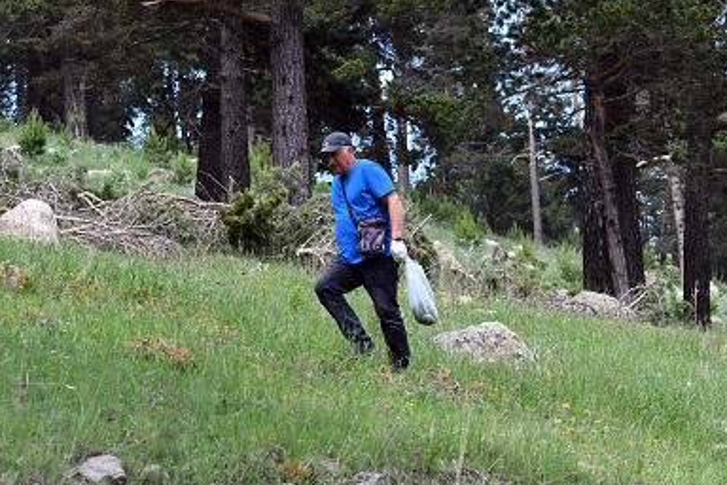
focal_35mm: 164
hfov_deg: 12.5
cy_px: 212
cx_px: 354
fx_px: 3312
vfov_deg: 8.4
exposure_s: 1/3200
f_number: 4.5
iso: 1000
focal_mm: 70
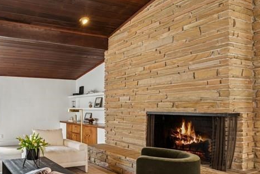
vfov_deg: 43.3
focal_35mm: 30
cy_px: 109
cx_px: 49
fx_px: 217
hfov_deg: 57.0
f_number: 8
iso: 200
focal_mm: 15.5
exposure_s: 1/5
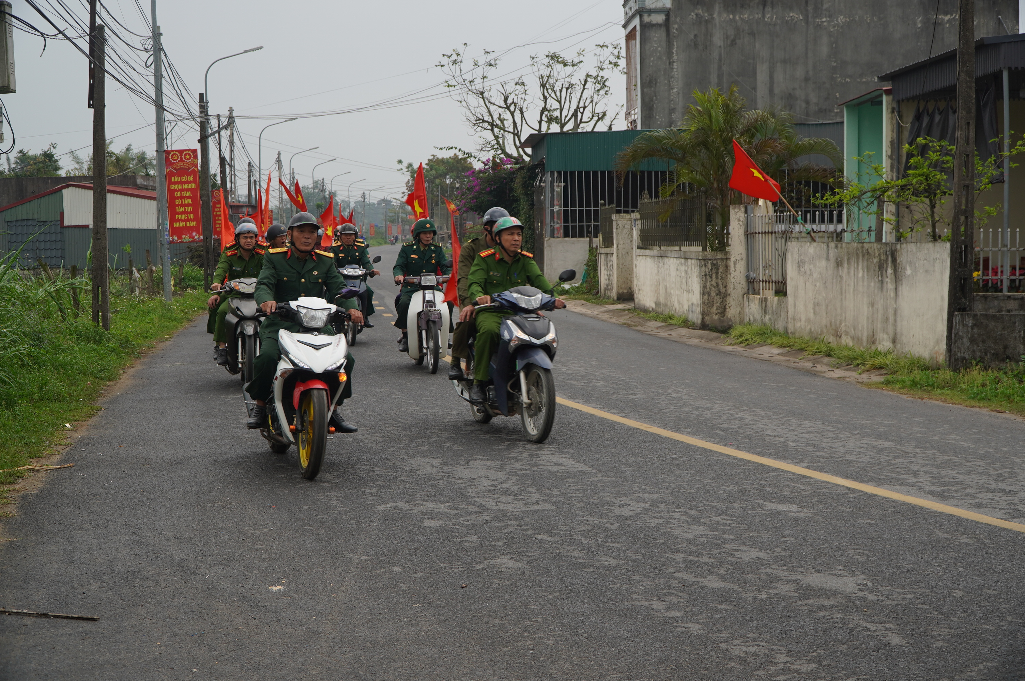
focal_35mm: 54
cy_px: 340
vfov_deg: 25.0
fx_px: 1536
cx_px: 512
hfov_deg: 36.9
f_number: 5.6
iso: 100
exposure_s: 1/160
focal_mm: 36
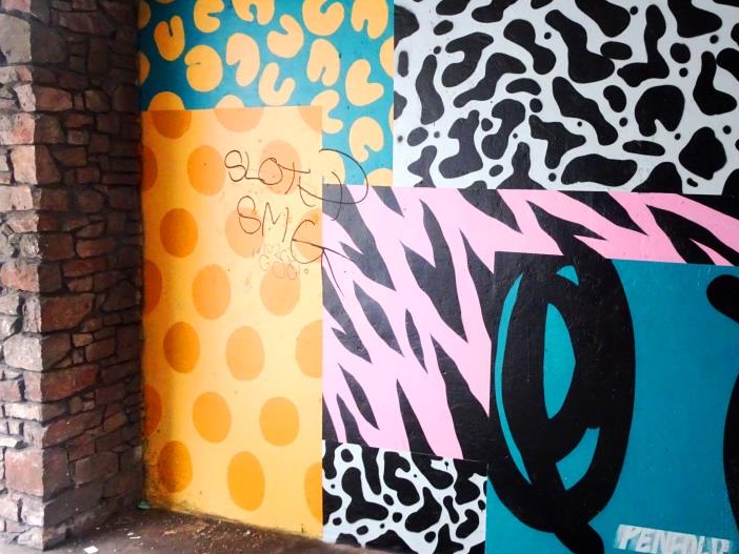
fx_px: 747
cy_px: 254
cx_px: 513
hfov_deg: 51.3
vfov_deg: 40.7
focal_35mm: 35
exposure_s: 1/30
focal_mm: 4.1
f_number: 3.5
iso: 800
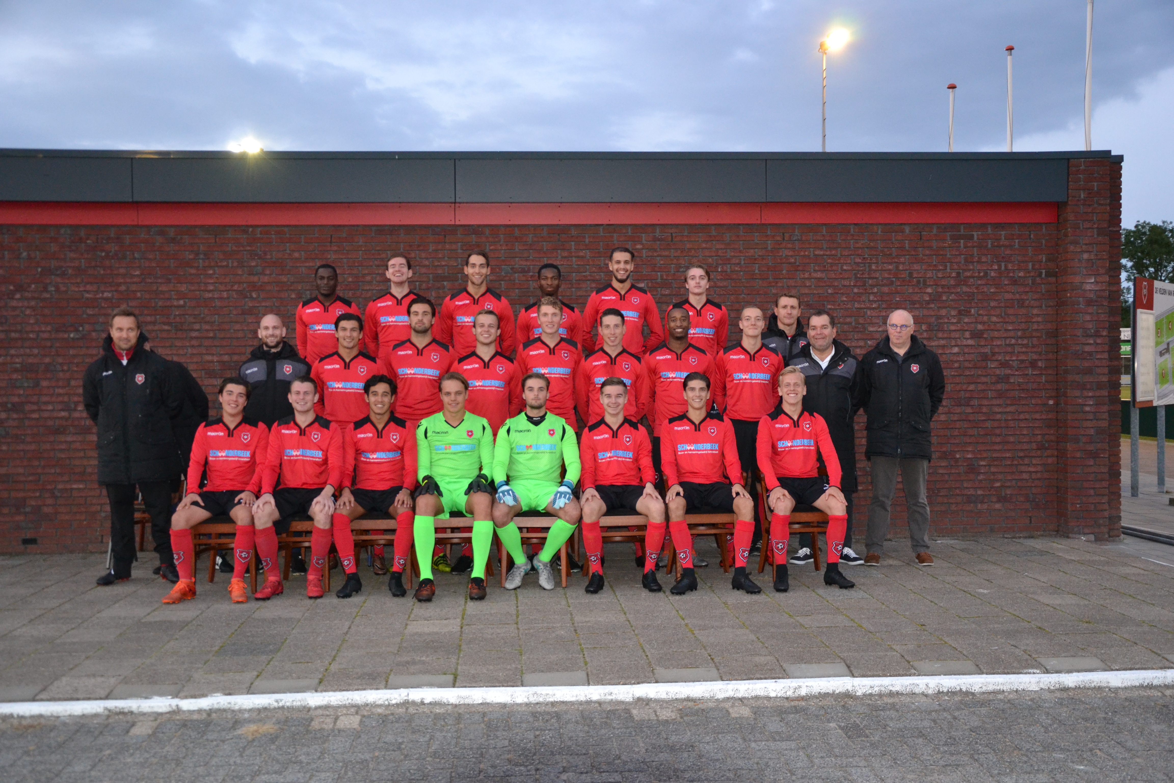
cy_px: 392
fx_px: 1223
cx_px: 587
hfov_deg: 51.3
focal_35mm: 38
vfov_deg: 35.5
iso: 2000
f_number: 4
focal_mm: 25
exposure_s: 1/60
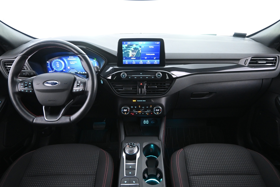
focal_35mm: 24
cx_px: 140
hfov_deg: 73.7
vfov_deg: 53.1
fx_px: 187
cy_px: 94
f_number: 3.5
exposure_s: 1/15
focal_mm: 16
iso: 2500
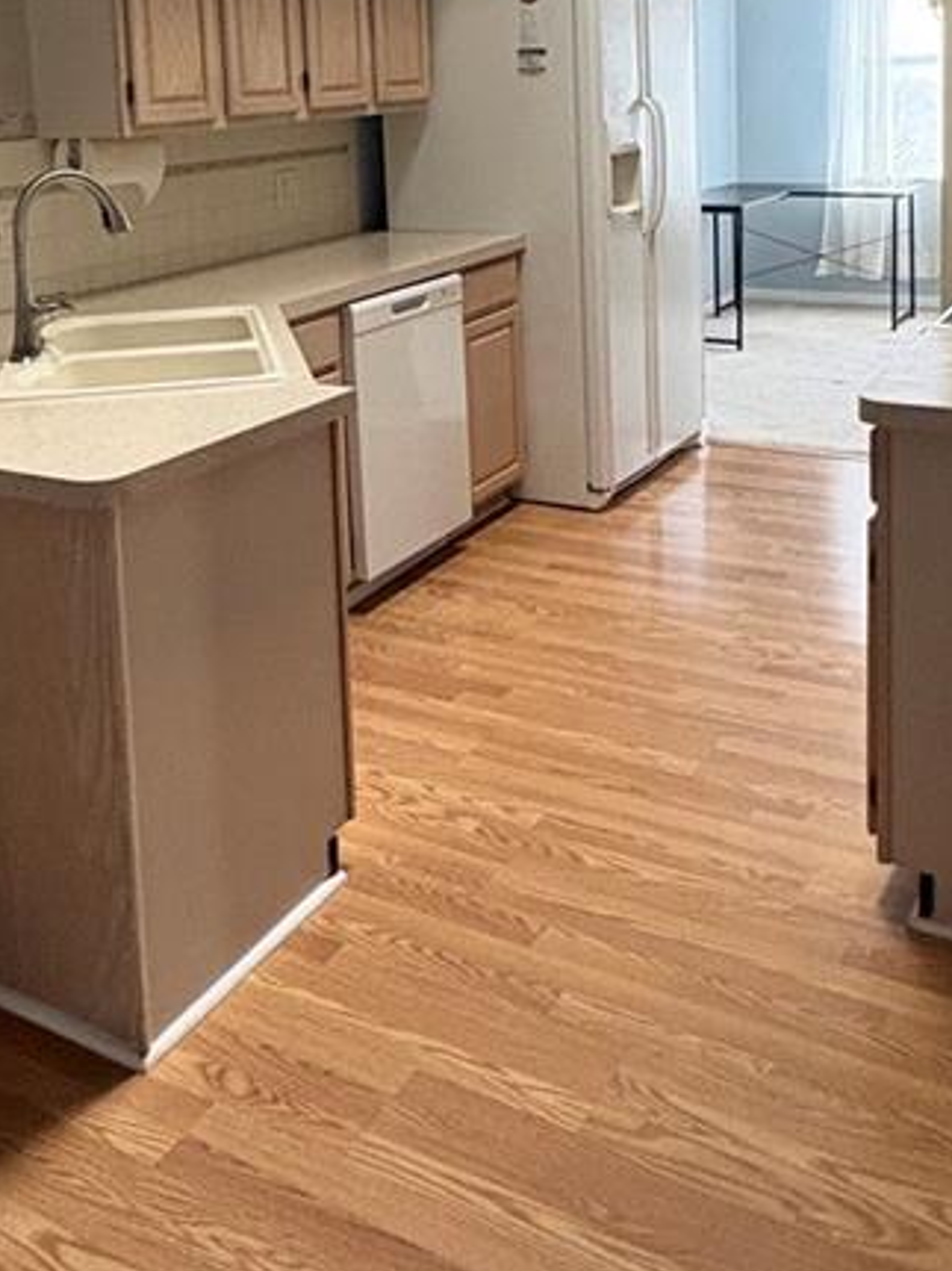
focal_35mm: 39
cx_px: 354
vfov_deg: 45.2
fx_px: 1431
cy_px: 233
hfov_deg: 36.6
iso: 500
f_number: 2.2
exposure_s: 1/60
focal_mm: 2.22
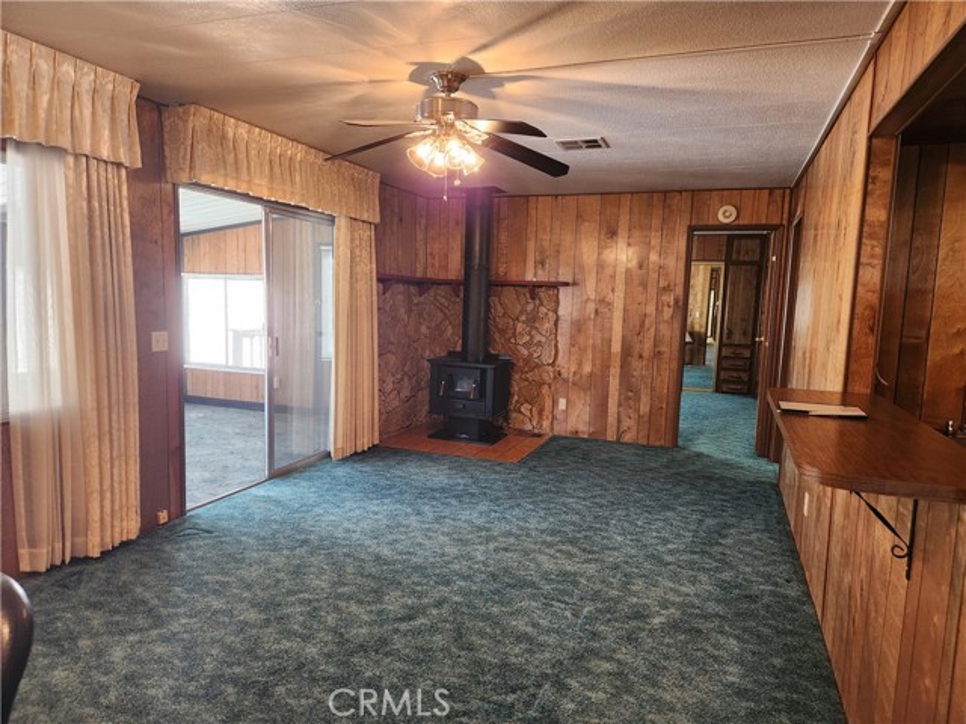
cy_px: 362
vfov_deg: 58.9
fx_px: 642
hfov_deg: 73.9
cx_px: 483
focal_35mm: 23
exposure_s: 1/120
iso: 400
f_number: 1.8
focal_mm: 5.4
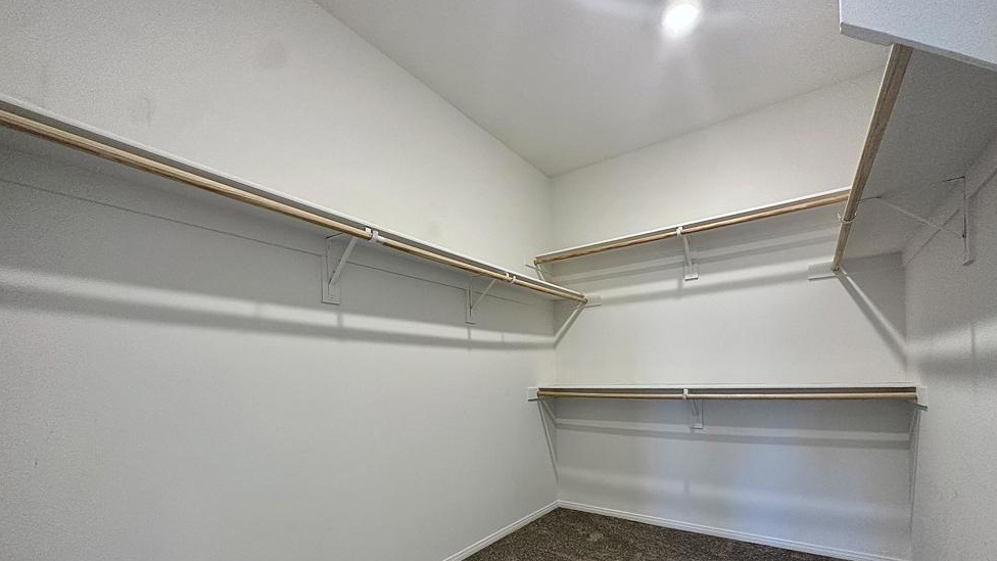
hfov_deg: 99.4
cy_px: 378
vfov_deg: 65.2
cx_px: 505
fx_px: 423
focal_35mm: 16
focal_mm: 2.22
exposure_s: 1/120
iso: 250
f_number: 2.2
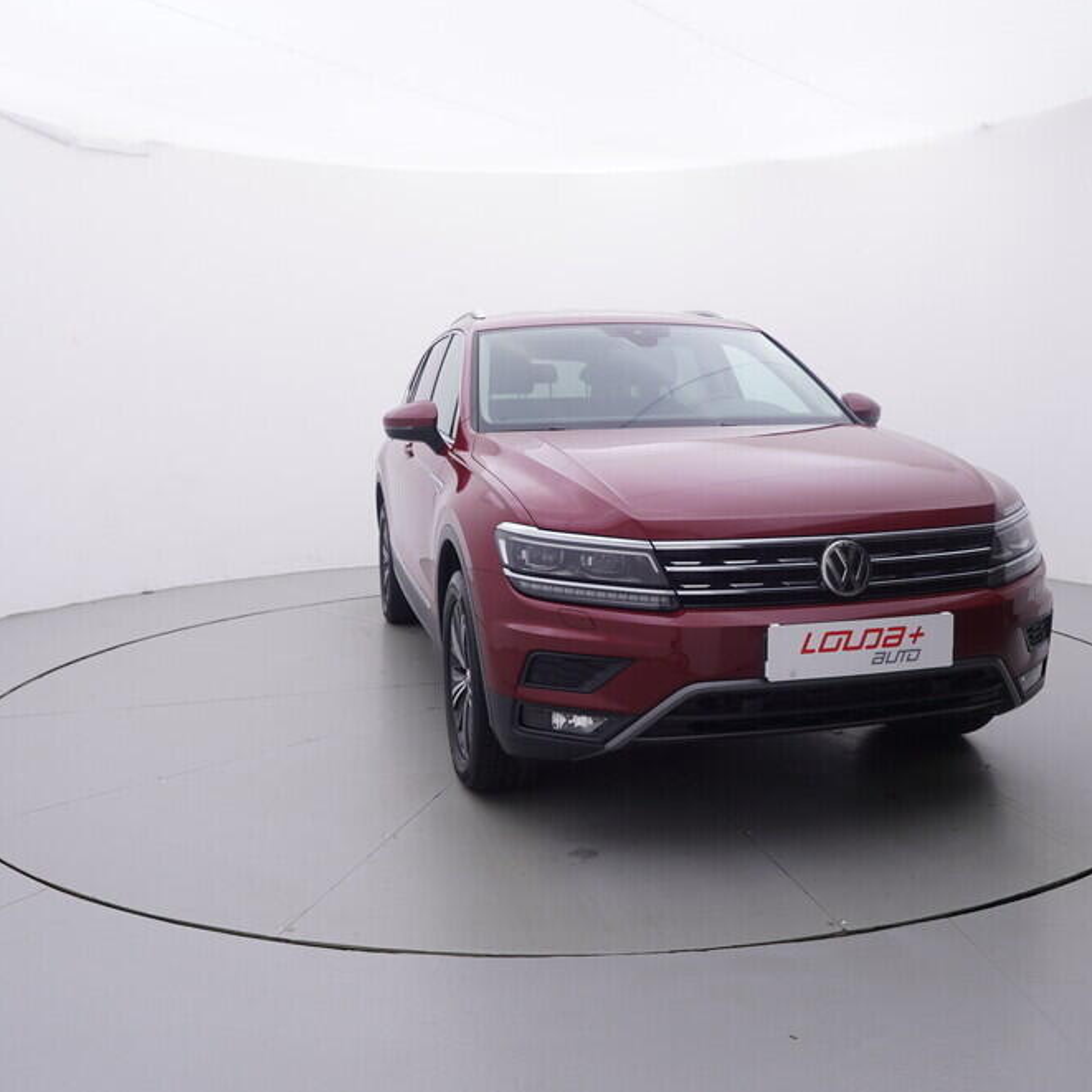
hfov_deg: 54.5
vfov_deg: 54.6
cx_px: 578
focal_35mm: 30
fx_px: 1059
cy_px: 532
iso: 200
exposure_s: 1/80
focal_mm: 15
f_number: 5
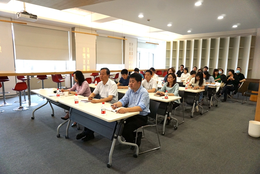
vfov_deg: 53.2
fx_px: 173
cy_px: 87
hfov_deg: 73.7
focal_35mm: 24
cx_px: 130
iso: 640
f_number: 4
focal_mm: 16
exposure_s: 1/160
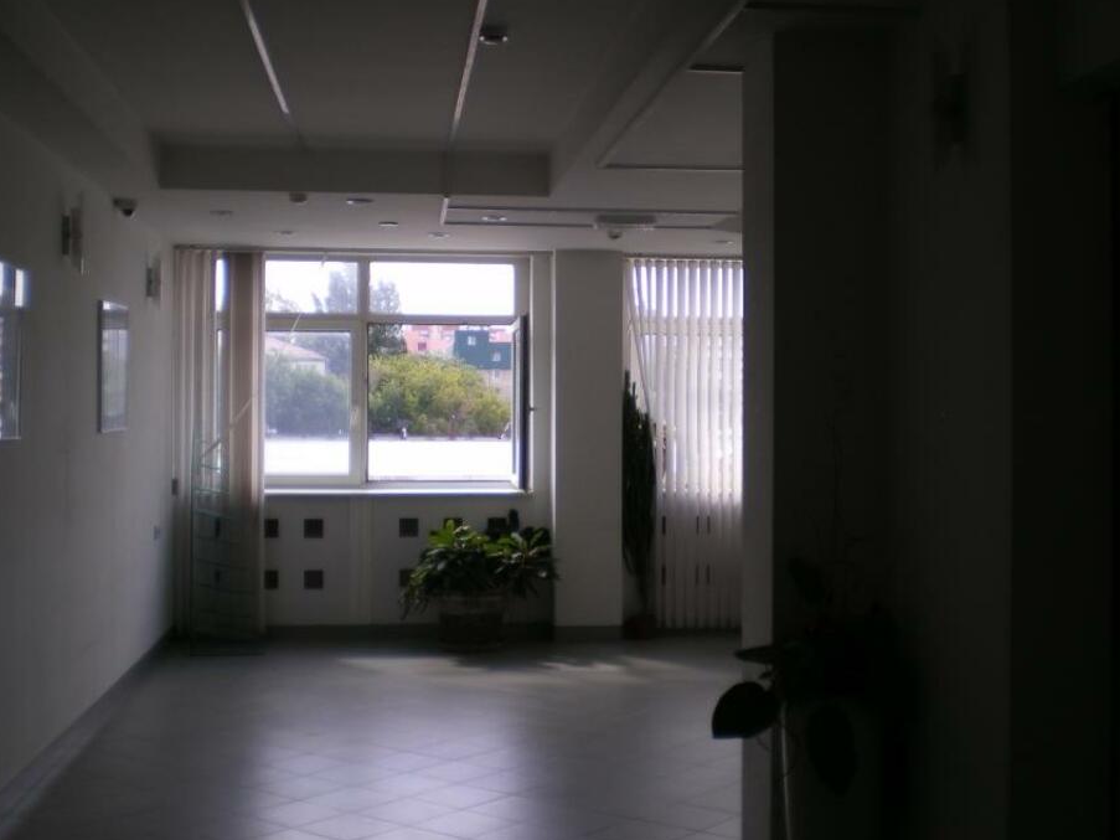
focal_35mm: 46
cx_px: 590
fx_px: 1488
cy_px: 402
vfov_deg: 31.5
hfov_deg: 41.2
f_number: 3.1
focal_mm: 6.3
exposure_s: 1/125
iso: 64
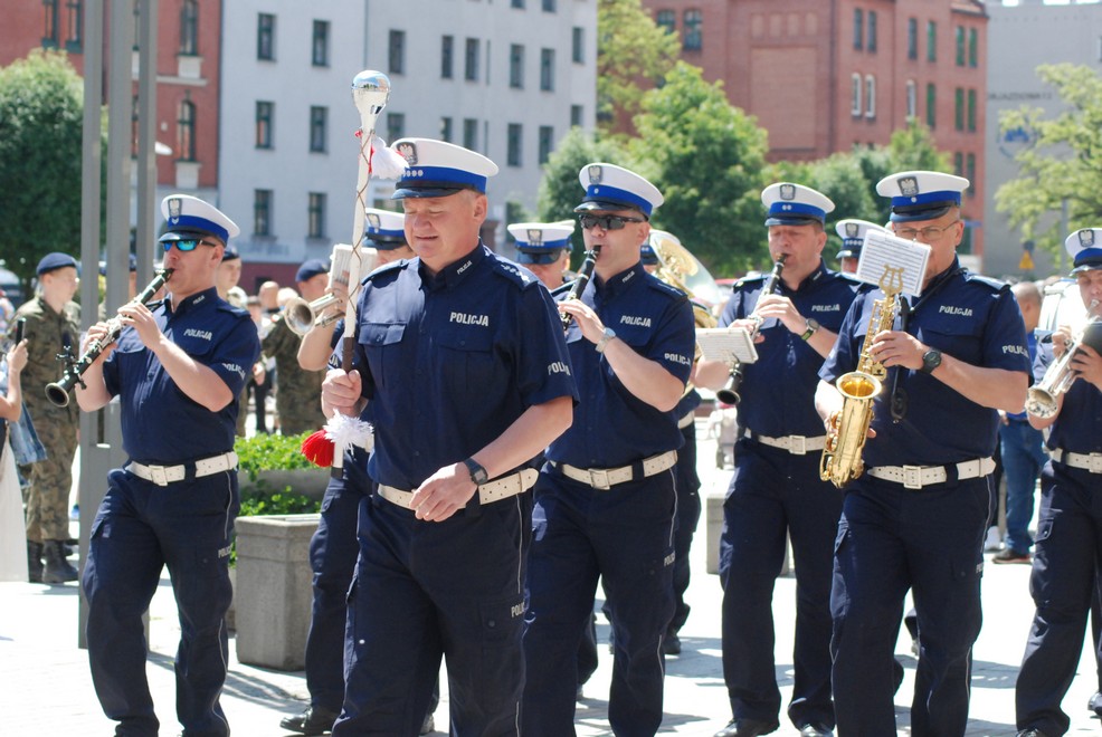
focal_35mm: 105
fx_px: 3218
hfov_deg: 19.4
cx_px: 551
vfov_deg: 13.1
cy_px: 368
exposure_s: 1/800
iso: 800
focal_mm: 70
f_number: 7.1
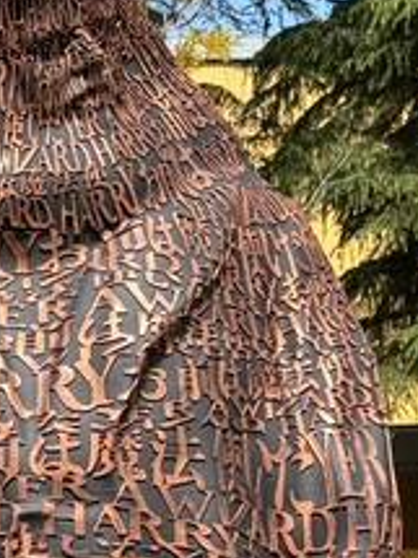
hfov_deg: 8.3
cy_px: 480
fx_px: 2885
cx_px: 280
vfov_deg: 11.0
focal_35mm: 179
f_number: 1.78
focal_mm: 6.76
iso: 64
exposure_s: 1/1931
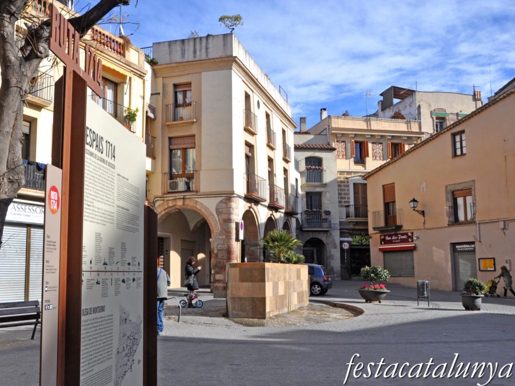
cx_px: 224
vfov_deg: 39.7
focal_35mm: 36
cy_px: 194
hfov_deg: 51.2
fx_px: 536
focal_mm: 22
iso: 500
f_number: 11
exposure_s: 1/500
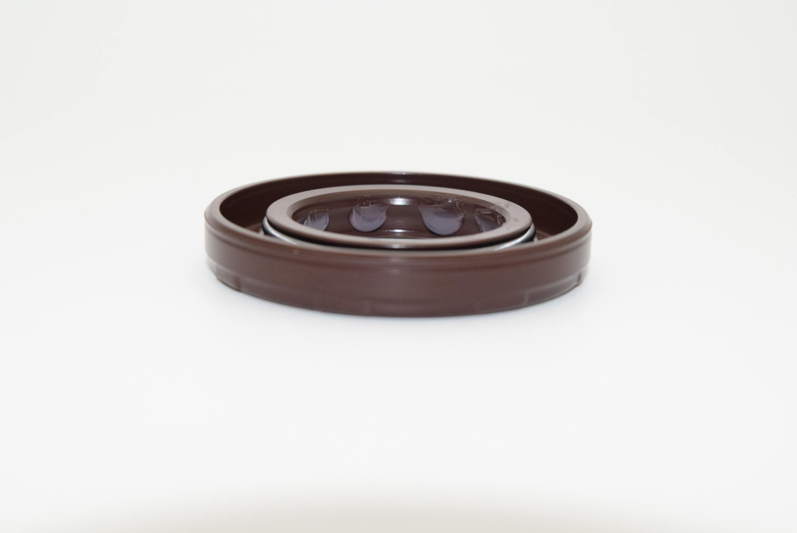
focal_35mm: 68
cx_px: 398
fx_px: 1495
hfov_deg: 29.8
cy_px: 266
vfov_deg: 20.2
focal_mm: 45
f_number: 11
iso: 1600
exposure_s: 1/60
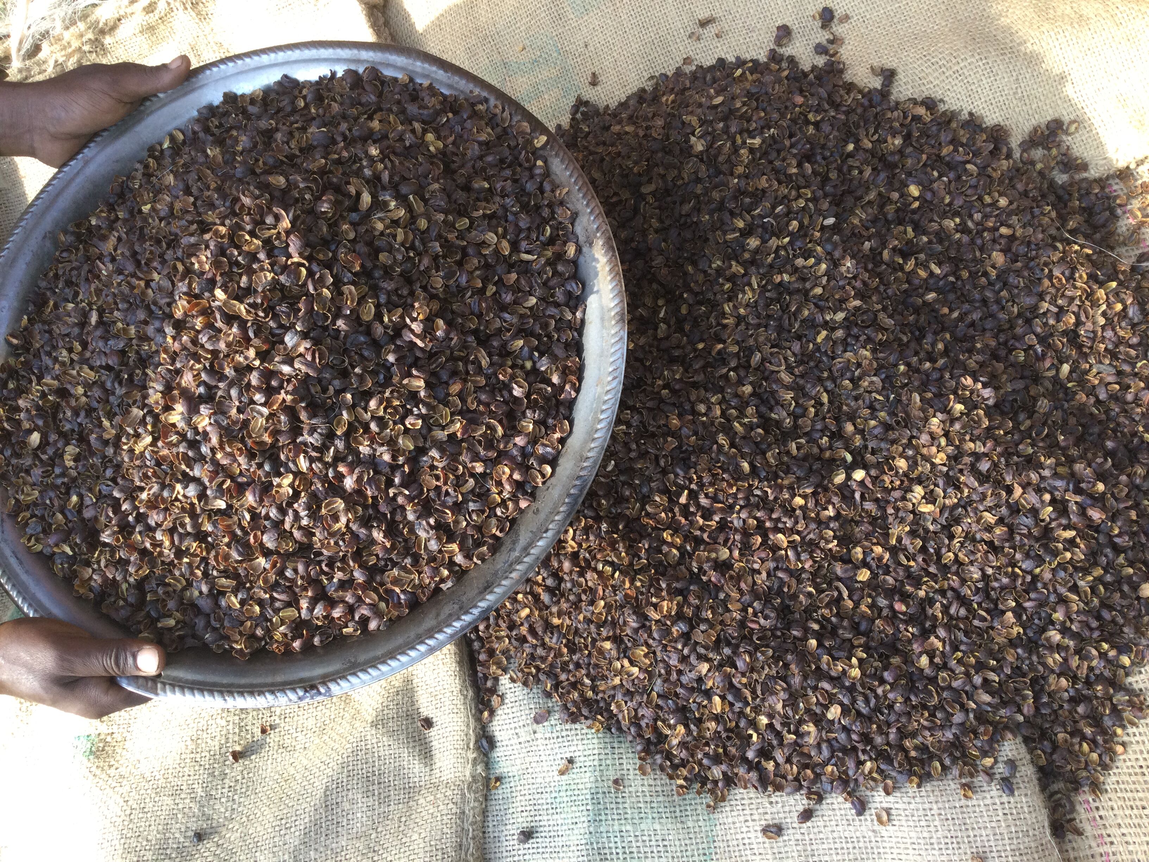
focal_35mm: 31
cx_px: 574
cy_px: 431
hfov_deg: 58.4
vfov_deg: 45.4
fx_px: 1029
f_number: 2.4
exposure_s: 1/100
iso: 50
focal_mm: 3.3
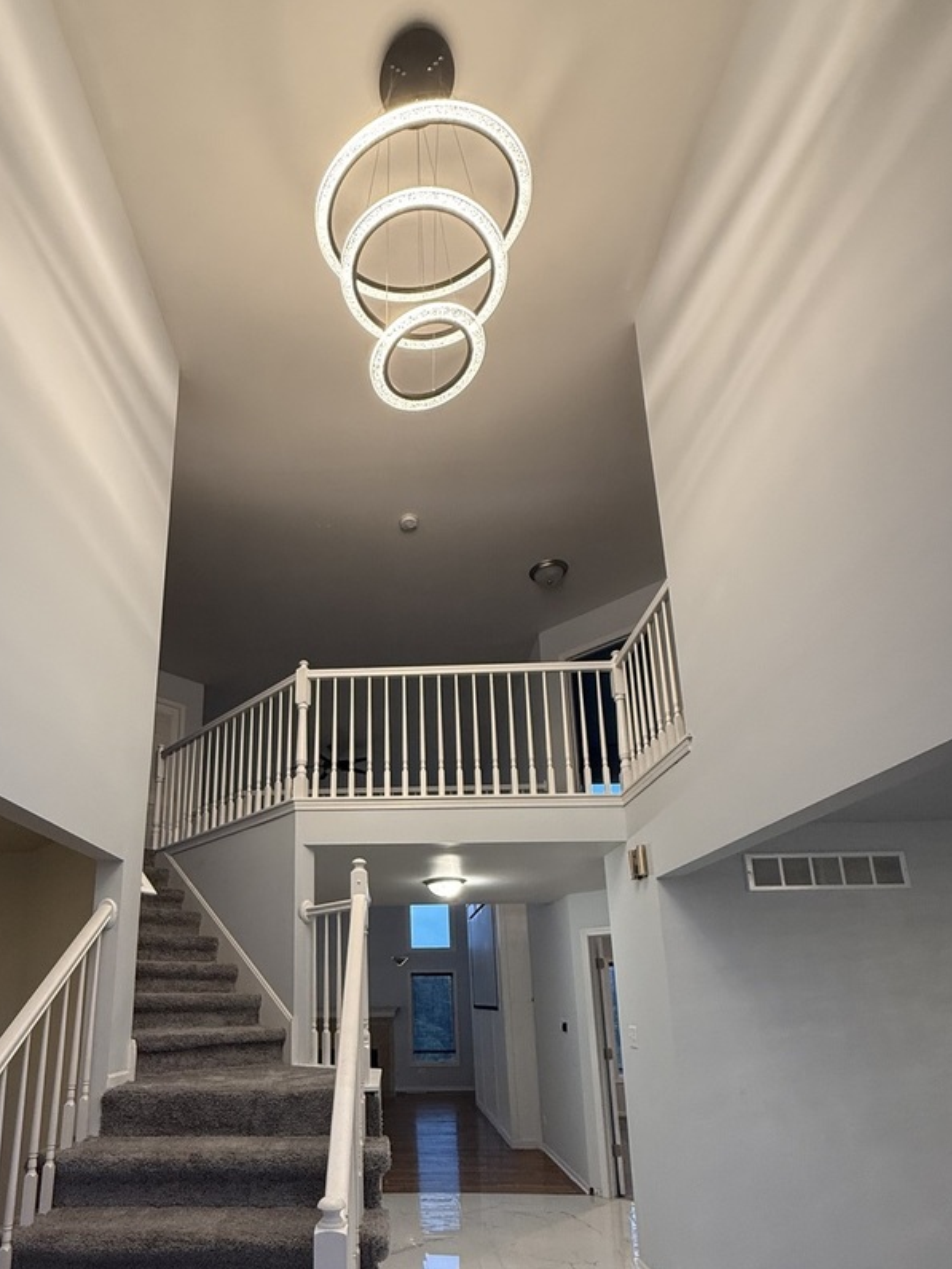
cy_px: 842
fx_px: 697
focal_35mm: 19
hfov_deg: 67.6
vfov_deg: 81.9
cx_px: 354
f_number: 2.2
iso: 320
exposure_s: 1/60
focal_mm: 2.22
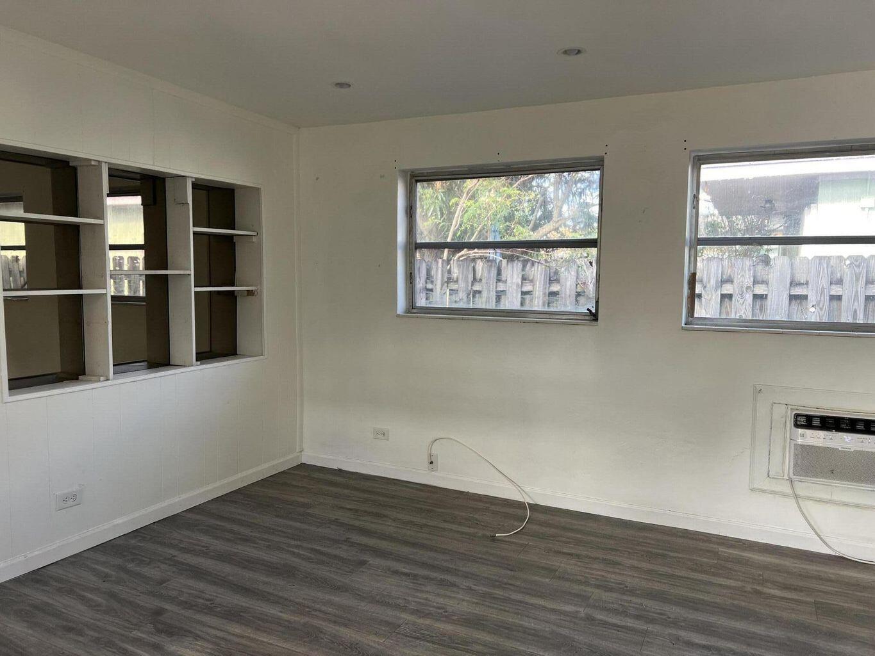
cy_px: 328
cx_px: 438
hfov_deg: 67.3
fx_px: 657
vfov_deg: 53.1
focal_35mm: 26
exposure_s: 1/121
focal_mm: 5.7
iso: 64
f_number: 1.5
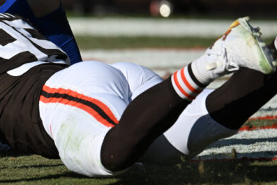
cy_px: 86
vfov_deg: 1.3
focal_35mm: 1088
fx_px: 8374
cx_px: -73
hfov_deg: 1.9
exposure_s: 1/5000
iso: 400
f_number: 4.5
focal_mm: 400
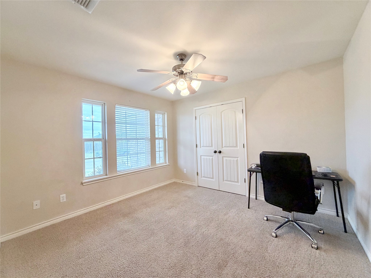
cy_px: 139
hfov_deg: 102.1
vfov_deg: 85.7
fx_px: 150
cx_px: 186
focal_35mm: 14
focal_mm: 2.22
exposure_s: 1/120
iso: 320
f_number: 2.2
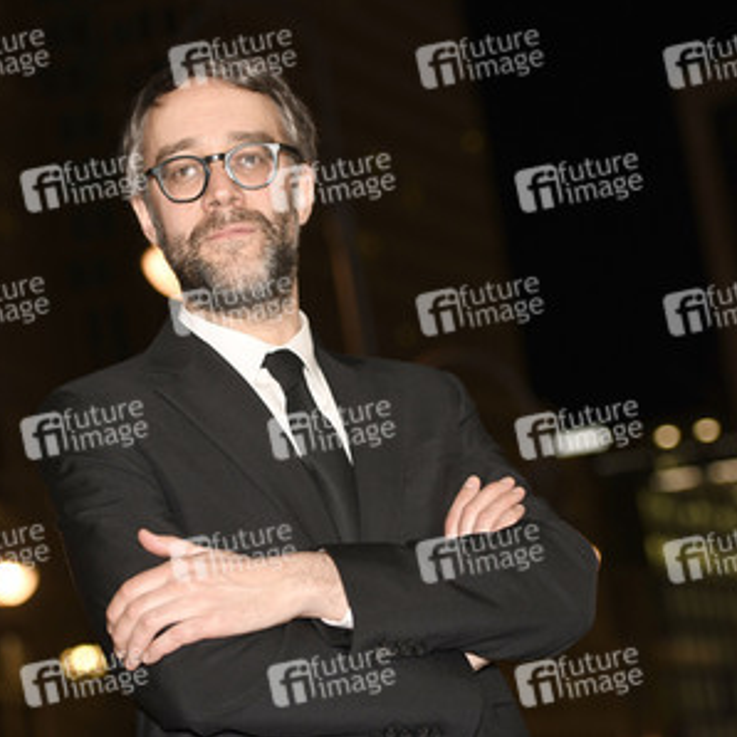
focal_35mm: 90
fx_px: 2168
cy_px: 368
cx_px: 266
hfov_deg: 19.3
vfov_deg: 19.3
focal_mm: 70
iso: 640
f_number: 3.5
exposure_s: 1/100
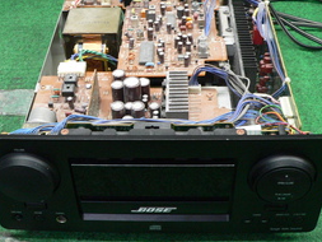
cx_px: 148
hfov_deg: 35.5
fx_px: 503
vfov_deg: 26.9
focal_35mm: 54
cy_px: 77
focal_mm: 6
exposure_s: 1/13
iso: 200
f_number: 2.8
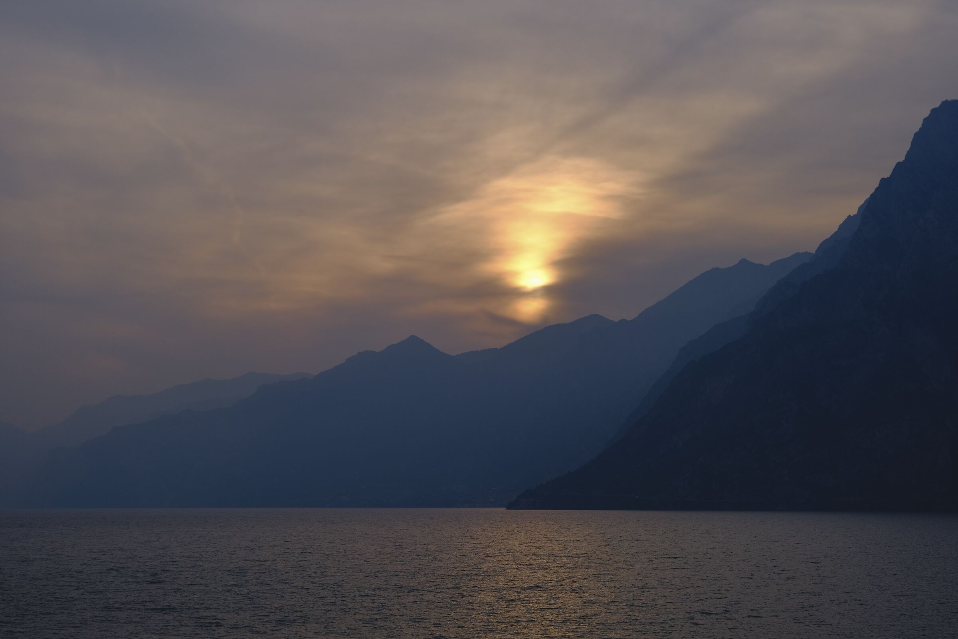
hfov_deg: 32.4
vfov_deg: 21.9
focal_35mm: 62
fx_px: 1650
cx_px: 479
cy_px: 320
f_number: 4
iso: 160
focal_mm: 41.1
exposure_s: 1/800
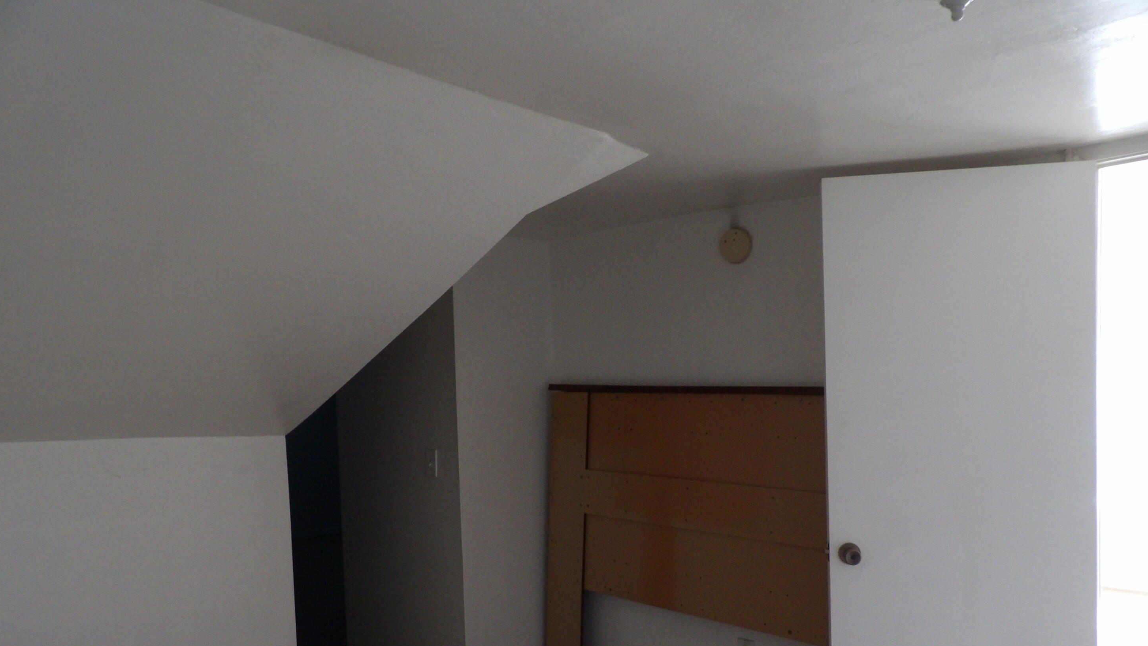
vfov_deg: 42.3
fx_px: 822
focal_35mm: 27
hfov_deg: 69.9
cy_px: 432
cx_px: 572
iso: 362
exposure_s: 1/17
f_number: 3.2
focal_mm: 4.3
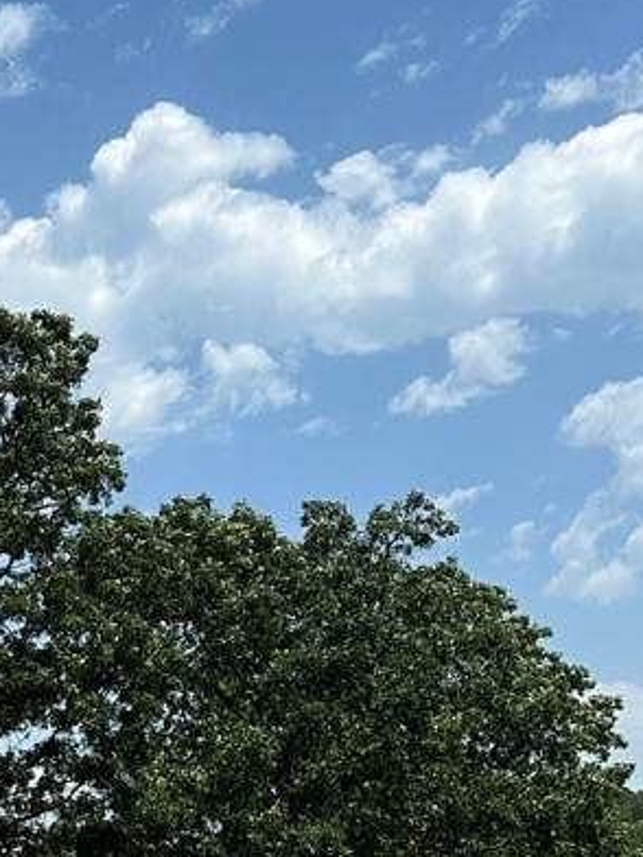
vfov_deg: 20.2
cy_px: 859
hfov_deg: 14.8
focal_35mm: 94
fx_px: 2328
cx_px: -256
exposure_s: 1/6211
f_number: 1.78
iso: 80
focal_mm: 6.86
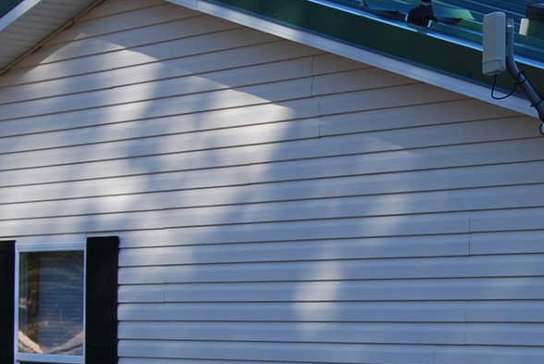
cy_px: 319
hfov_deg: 13.0
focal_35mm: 155
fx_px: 2345
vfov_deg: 8.9
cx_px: 618
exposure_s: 1/160
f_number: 6.3
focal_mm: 28
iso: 100
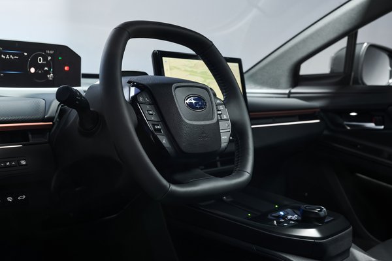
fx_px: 544
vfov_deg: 27.0
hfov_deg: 39.6
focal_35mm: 50
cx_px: 196
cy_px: 130
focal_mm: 50
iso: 320
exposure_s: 2
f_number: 7.1
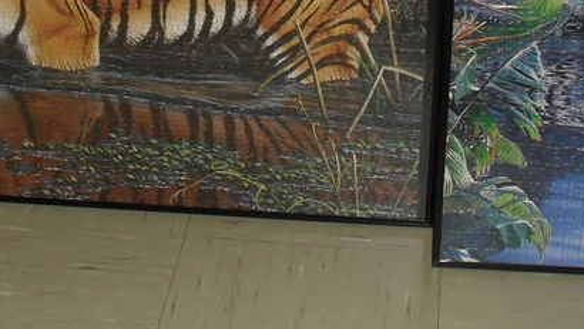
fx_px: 1441
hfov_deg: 22.9
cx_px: 369
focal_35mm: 93
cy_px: -13
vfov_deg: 12.8
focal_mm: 6.3
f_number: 3.2
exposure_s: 1/45
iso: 200
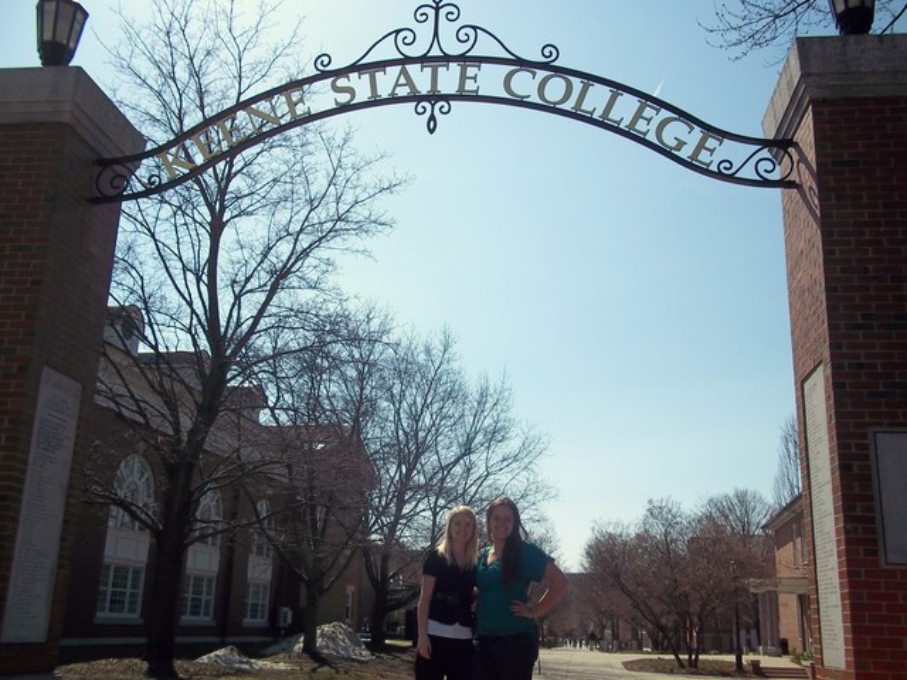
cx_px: 454
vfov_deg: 39.7
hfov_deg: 51.4
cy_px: 340
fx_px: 943
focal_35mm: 36
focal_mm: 6.5
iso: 80
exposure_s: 1/320
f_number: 8
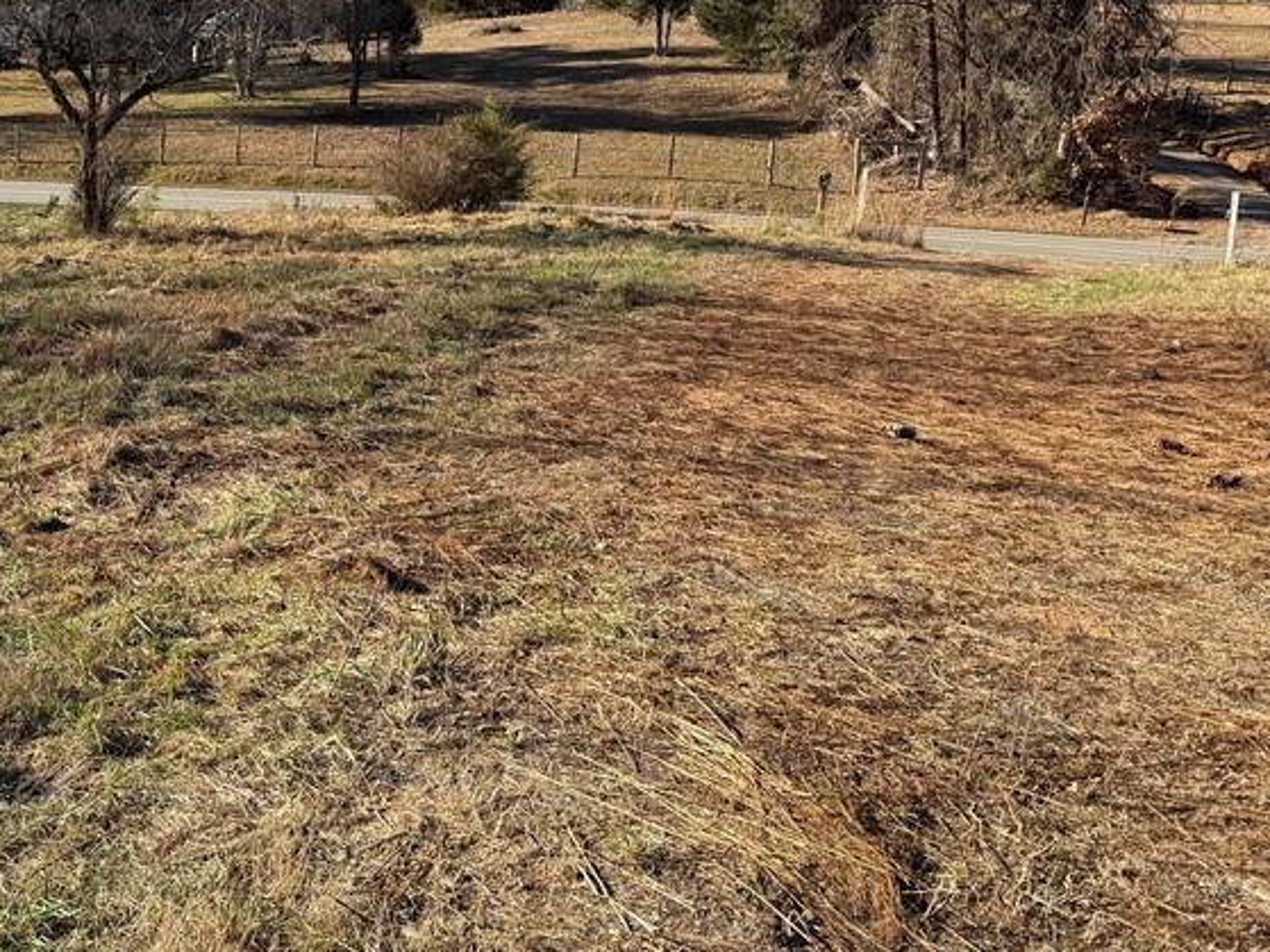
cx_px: 141
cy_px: 382
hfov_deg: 40.0
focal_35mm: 44
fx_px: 1614
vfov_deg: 32.8
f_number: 1.78
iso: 80
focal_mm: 6.76
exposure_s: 1/2445
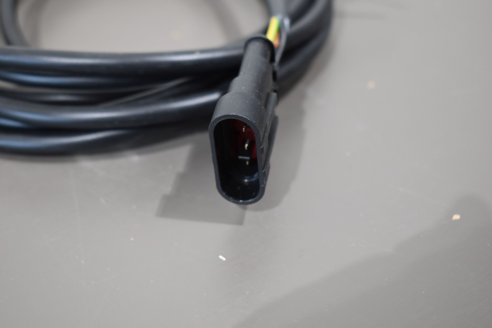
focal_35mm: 57
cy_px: 164
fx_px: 779
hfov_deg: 35.1
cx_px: 246
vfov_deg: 23.8
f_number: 4.8
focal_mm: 38
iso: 900
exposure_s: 1/60
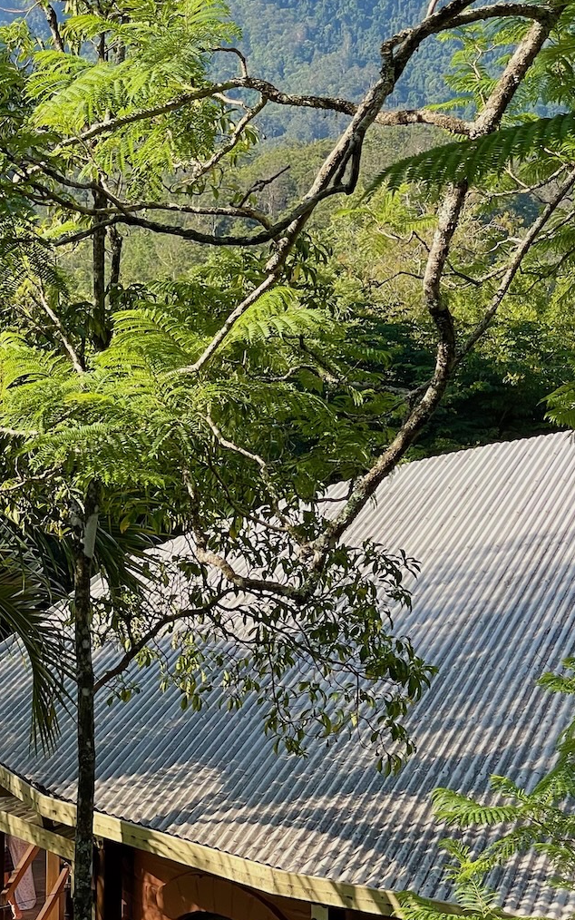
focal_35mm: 87
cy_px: 484
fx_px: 2181
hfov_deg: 14.8
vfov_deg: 23.8
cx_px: 40
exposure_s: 1/432
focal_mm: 6
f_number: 2
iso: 25
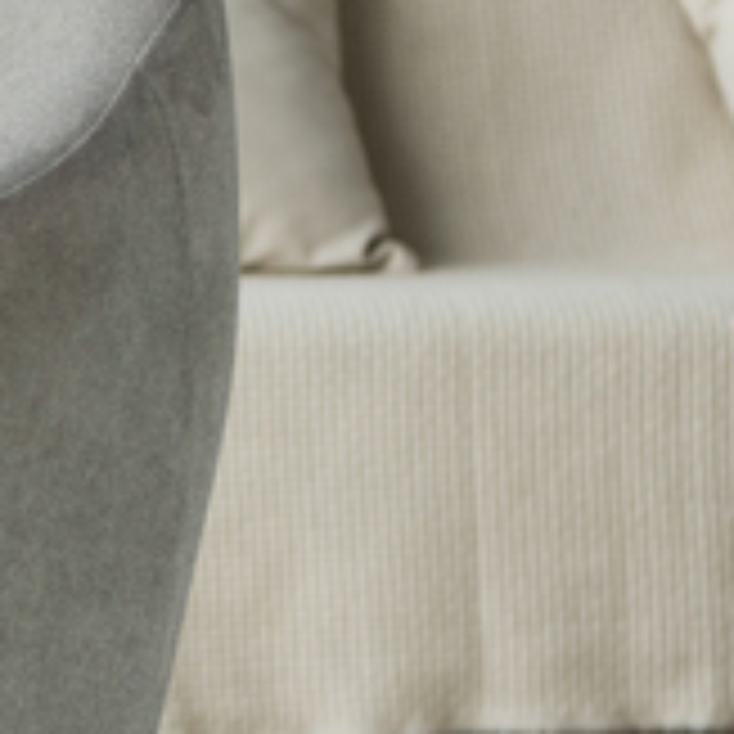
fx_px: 5901
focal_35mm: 246
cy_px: 383
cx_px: -599
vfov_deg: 7.1
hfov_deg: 6.9
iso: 250
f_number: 3.5
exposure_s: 1/200
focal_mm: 56
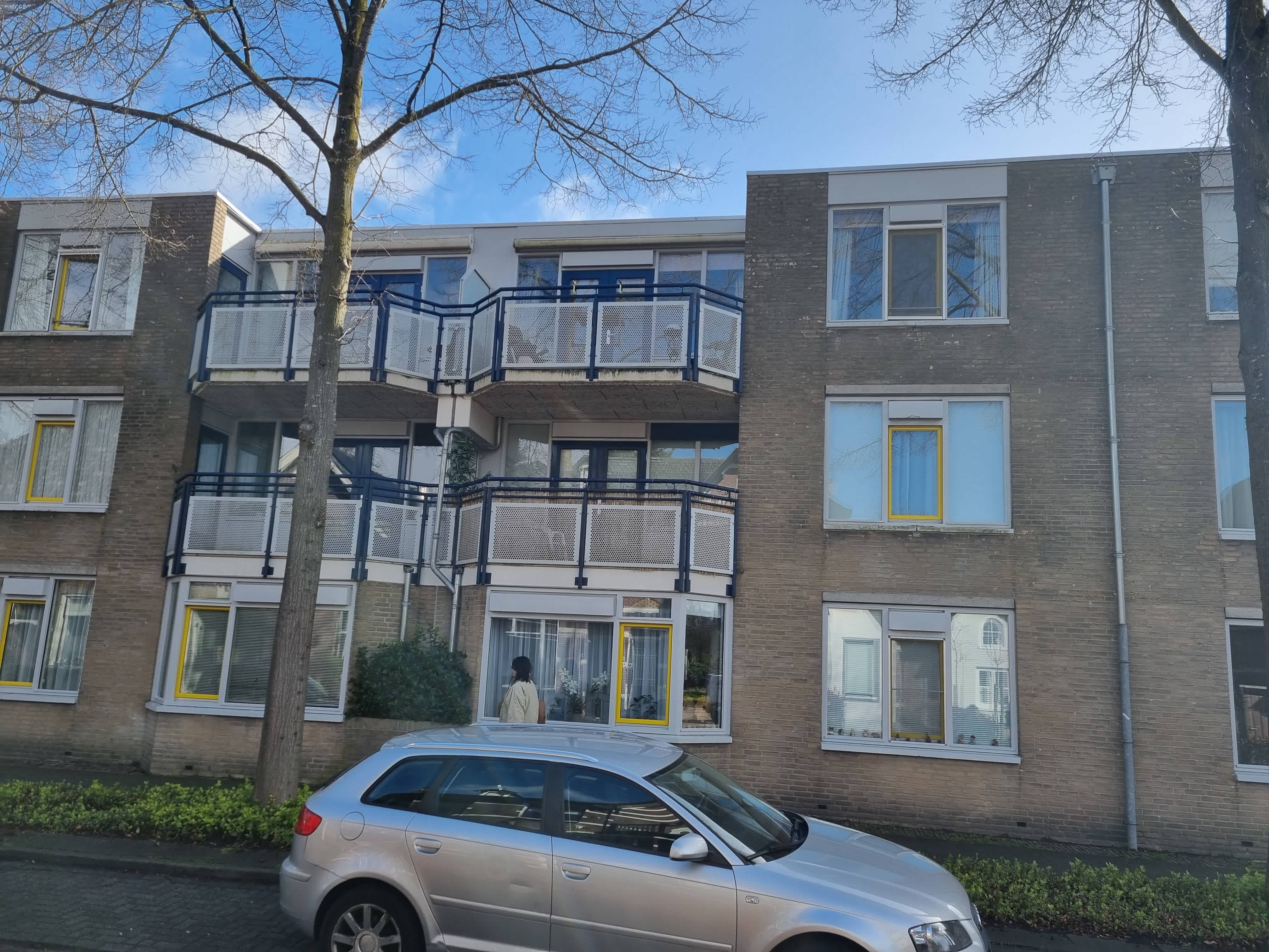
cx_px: 634
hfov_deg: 67.3
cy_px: 476
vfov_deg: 53.1
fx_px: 953
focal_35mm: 26
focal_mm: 5.4
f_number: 1.8
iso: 50
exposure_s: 1/1456
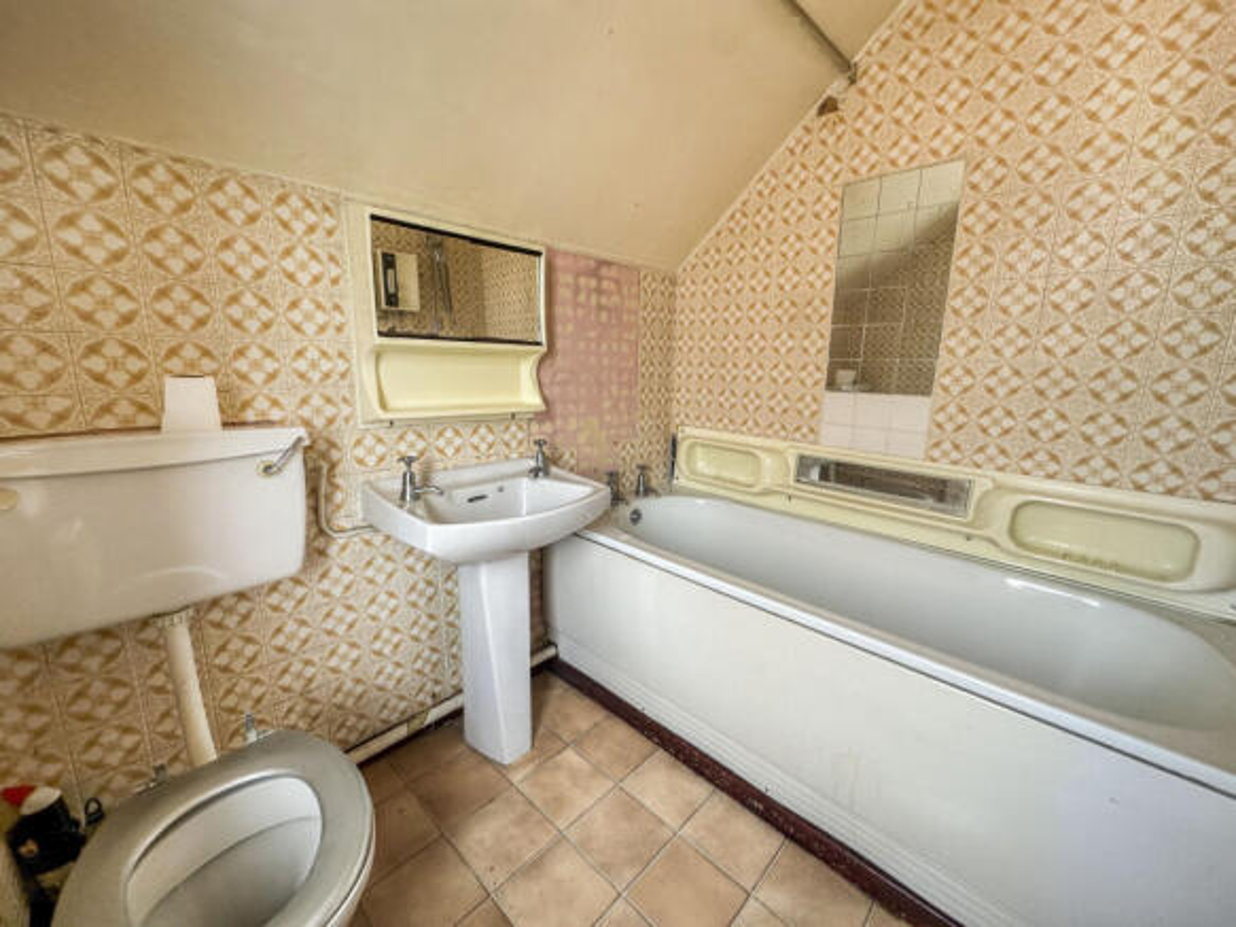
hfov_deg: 102.1
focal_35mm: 14
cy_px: 464
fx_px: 500
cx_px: 618
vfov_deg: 85.7
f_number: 2.2
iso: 100
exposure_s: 1/100
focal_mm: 2.22
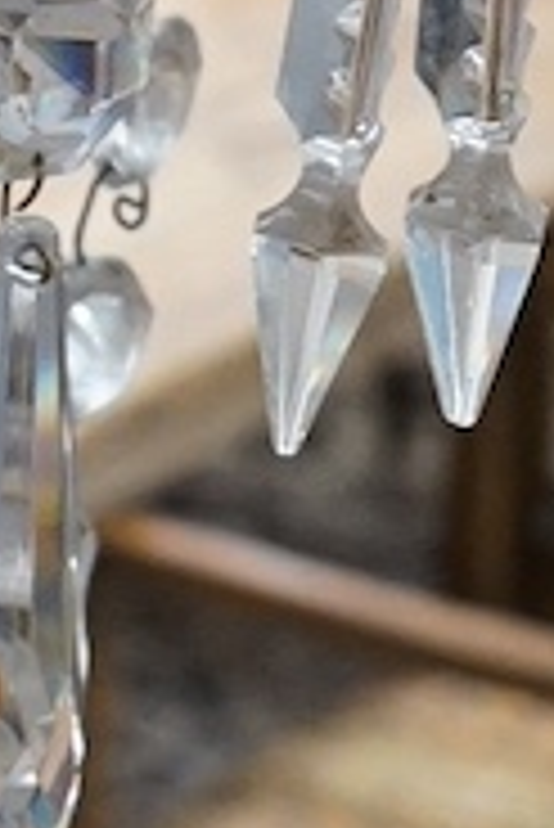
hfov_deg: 4.9
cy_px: -398
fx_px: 6013
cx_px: -1493
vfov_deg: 7.7
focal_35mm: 261
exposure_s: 1/80
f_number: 6.3
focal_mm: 28
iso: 2500
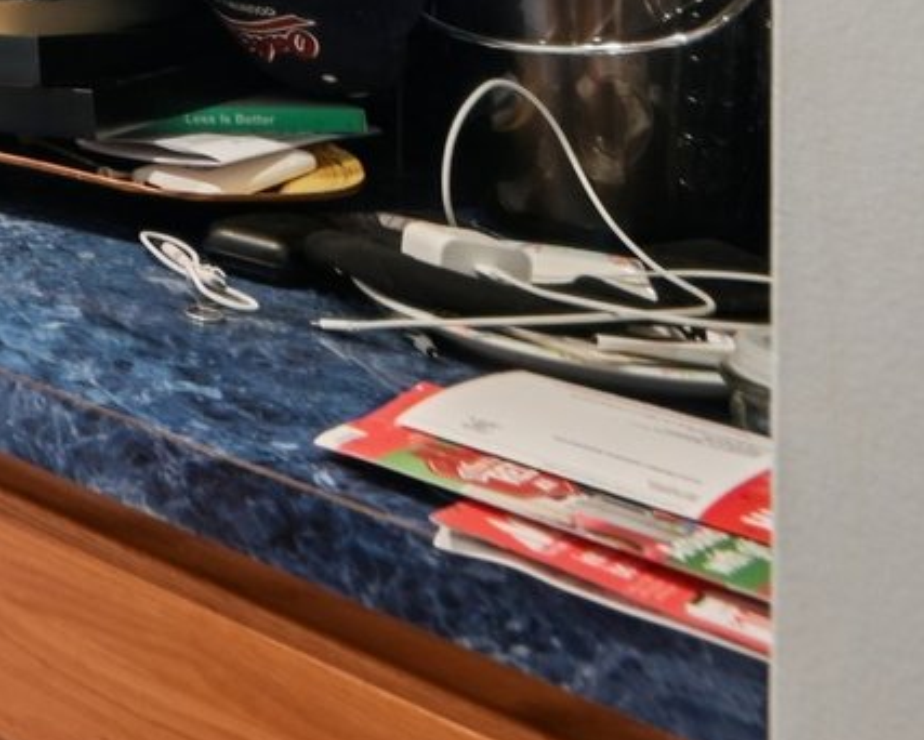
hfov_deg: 20.6
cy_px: -188
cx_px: -809
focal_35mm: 57
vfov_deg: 23.9
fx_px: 1559
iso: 400
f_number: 13
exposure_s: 1/6
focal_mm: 16
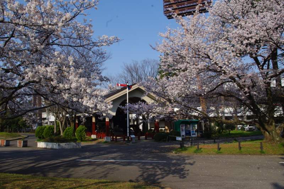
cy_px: 94
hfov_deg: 67.5
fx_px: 213
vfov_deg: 47.8
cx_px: 142
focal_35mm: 27
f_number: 11
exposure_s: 1/160
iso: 200
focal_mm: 18
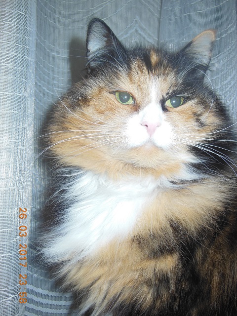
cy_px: 158
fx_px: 310
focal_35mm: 34
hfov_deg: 41.8
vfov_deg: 54.0
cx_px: 118
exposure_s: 1/30
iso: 125
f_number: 3.9
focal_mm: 6
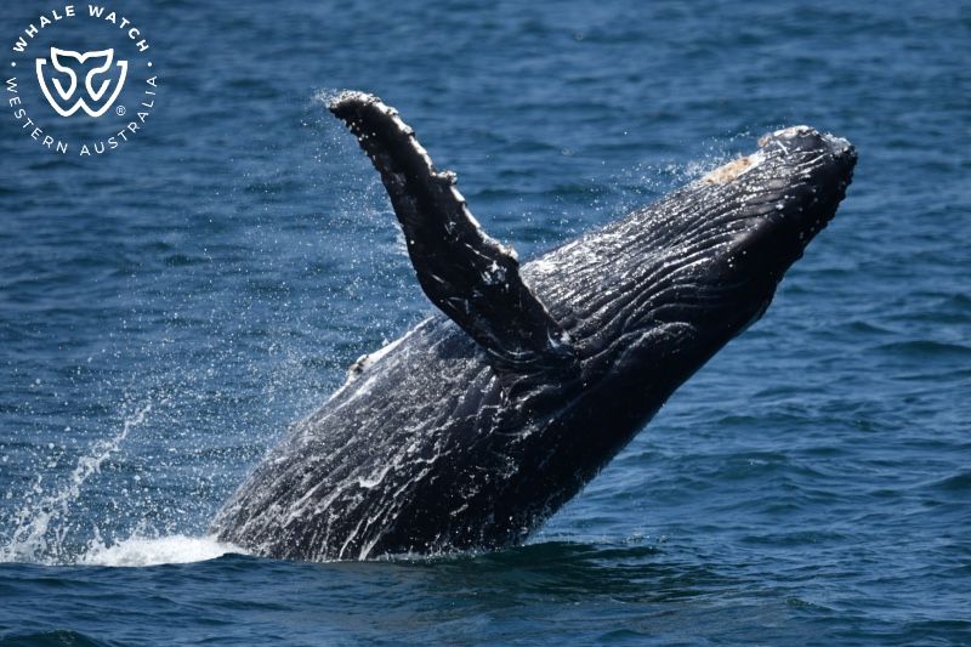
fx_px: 16179
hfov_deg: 3.4
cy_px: 324
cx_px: 486
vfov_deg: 2.3
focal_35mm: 600
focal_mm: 600
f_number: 6.3
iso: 1100
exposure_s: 1/8000
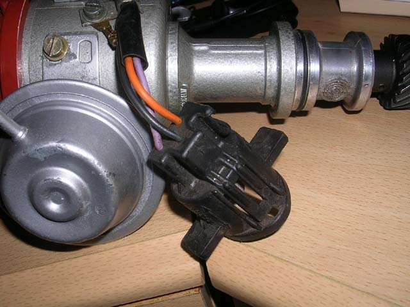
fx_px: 450
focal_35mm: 38
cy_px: 154
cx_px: 205
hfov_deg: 49.0
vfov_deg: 37.7
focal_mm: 5.8
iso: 50
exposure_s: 1/60.1
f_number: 5.6
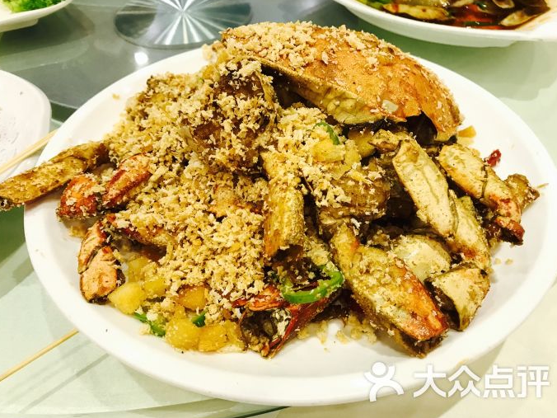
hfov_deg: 61.7
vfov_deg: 48.2
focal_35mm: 29
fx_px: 467
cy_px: 208
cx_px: 283
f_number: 1.8
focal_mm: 3.99
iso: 50
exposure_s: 1/17
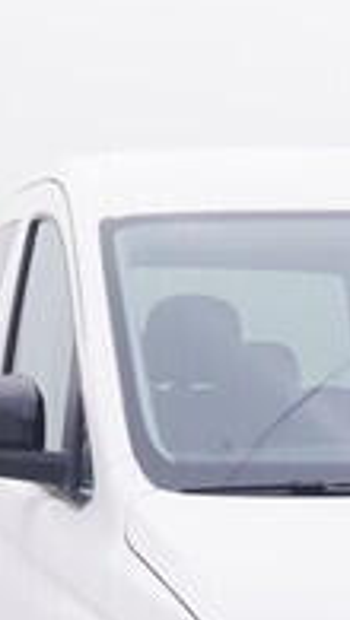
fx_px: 2037
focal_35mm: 124
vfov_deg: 16.9
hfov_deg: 9.8
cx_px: 302
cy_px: 645
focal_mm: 15
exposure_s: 1/80
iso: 200
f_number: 5
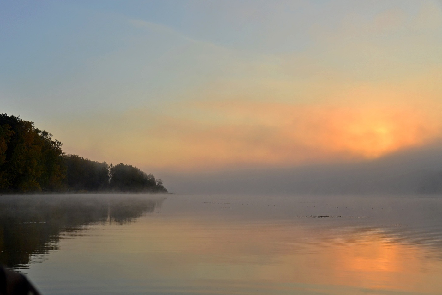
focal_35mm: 38
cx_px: 221
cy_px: 148
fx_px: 466
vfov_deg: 35.0
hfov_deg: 50.7
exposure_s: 1/1600
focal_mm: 38
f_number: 5.6
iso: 400
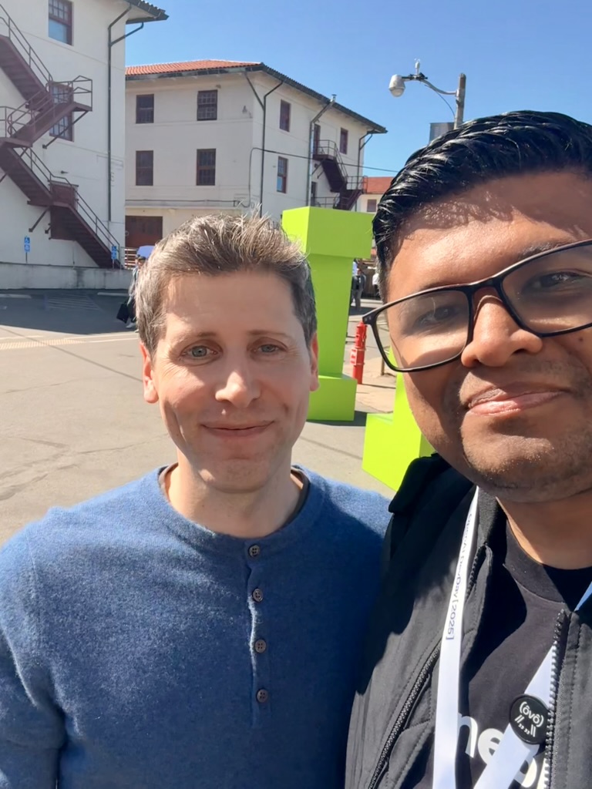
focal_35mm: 30
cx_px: 296
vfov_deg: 60.0
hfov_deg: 46.8
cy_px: 394
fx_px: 684
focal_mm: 2.69
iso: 40
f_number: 1.9
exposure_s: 1/981
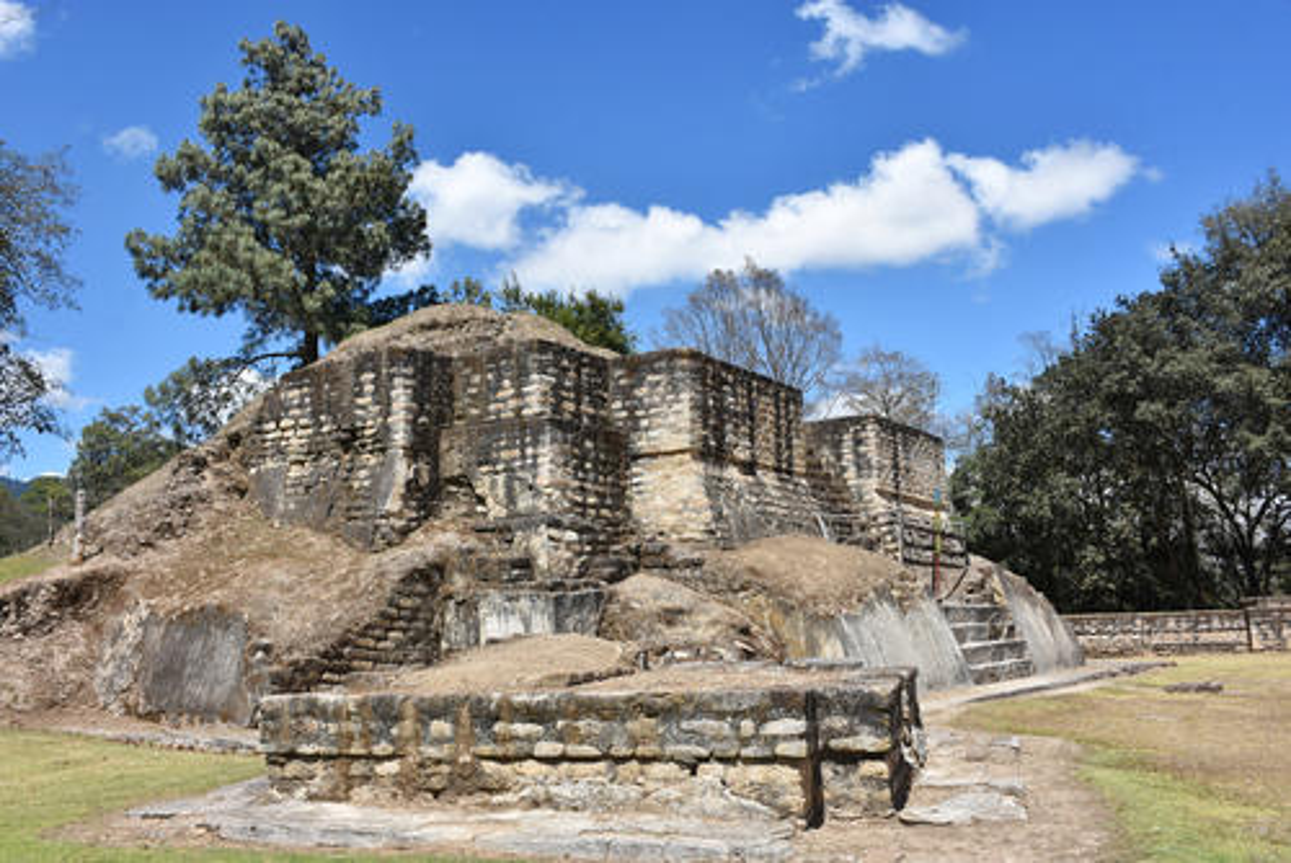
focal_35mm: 33
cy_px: 432
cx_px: 646
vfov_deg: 40.0
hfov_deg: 57.2
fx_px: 1184
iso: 200
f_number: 8
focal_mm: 22
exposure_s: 1/500
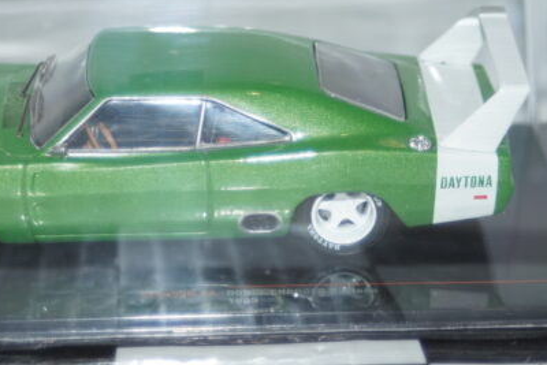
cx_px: 182
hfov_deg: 15.2
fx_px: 2052
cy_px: 256
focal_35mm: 135
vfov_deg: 10.2
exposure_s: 1/100
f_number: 5.6
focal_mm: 60
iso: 400
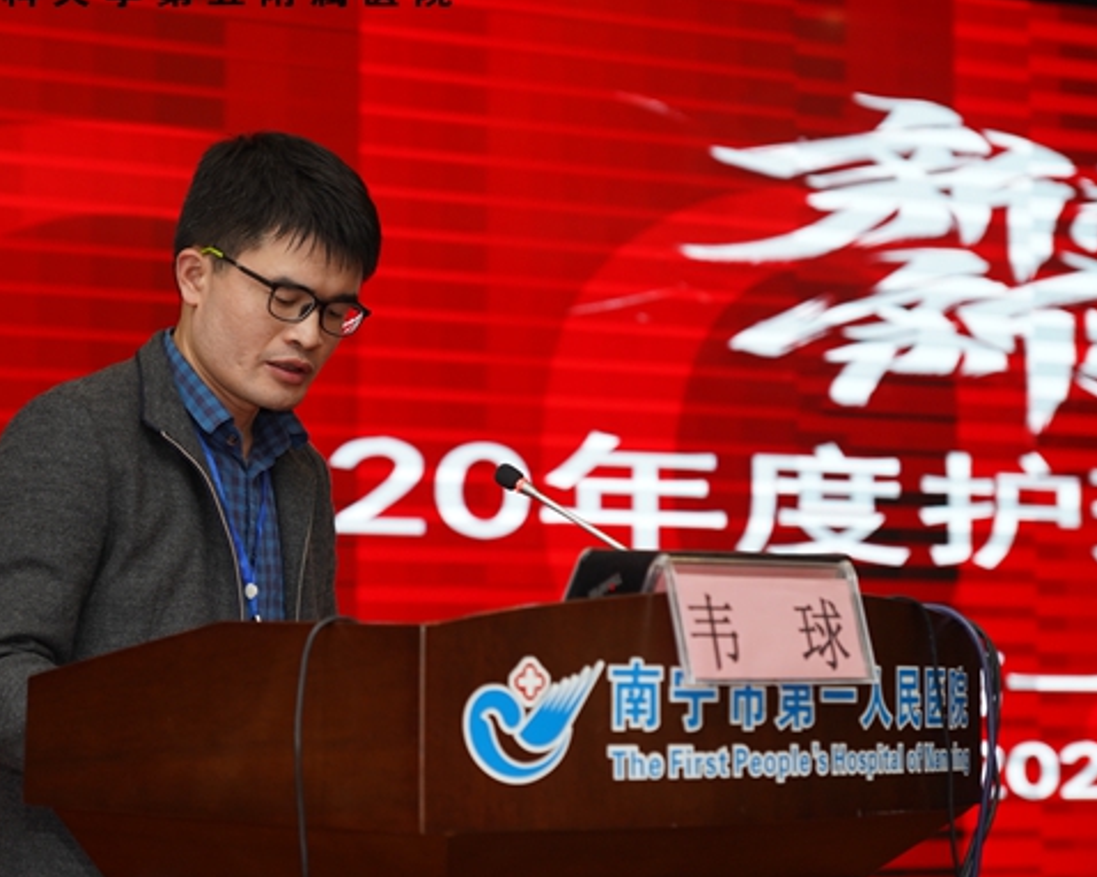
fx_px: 3213
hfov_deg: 19.3
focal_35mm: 99
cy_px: 404
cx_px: 427
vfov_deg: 15.5
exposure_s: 1/200
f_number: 3.5
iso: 640
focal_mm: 70
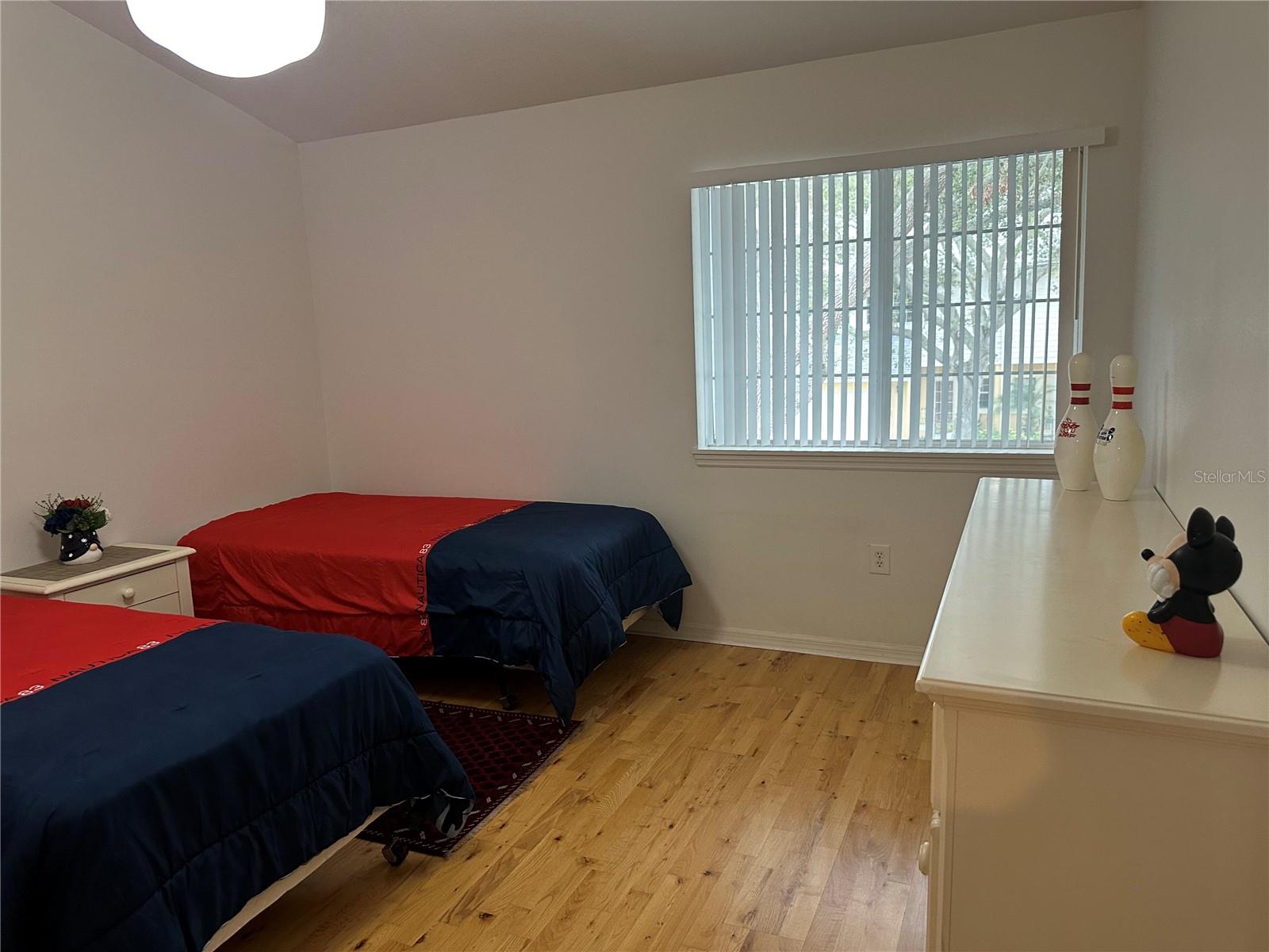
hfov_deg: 71.6
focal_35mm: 24
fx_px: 880
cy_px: 476
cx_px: 634
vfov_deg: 56.8
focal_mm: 6.86
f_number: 1.78
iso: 320
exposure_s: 1/60
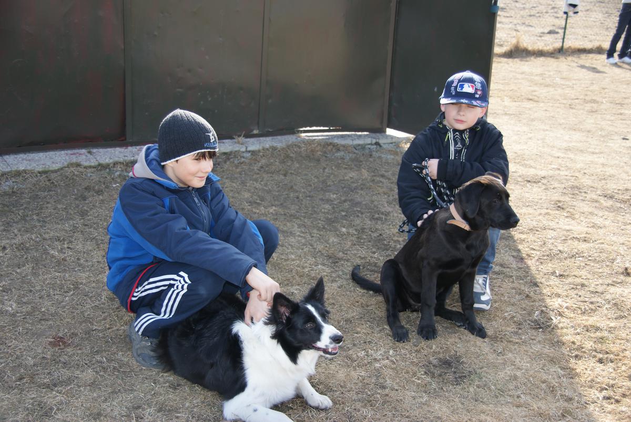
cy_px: 211
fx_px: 737
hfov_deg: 46.4
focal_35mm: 42
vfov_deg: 32.0
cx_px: 316
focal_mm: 28
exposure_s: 1/160
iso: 100
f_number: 4
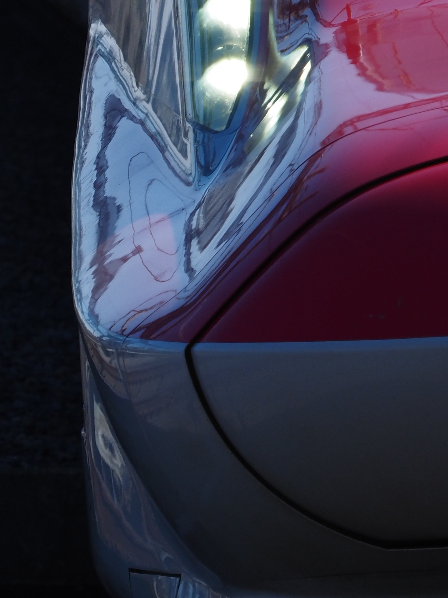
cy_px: 71
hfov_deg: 1.2
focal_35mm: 1202
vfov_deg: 1.6
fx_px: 20742
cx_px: 524
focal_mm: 210
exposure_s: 1/2000
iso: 200
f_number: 4.5
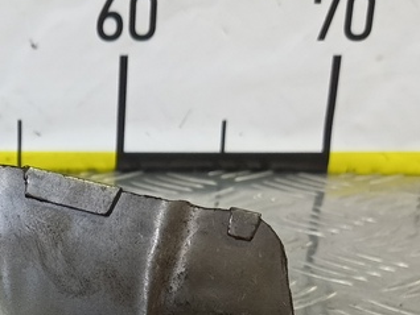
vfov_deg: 17.6
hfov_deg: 25.1
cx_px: 0
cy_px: 489
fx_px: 899
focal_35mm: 74
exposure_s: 1/50
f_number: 1.6
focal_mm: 4.11
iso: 142
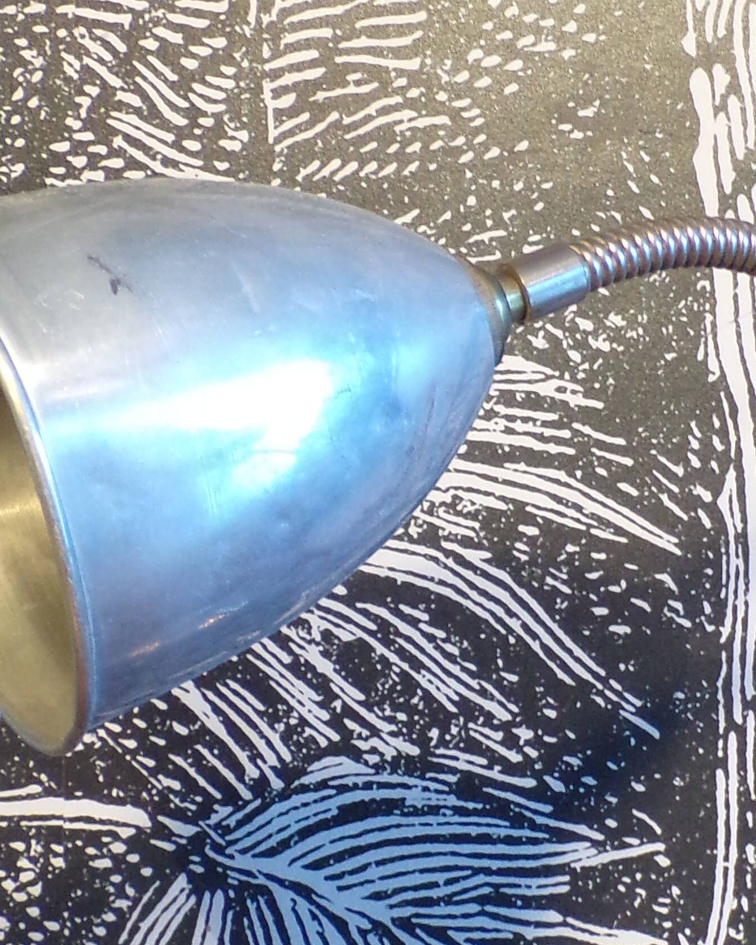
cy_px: 414
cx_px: 645
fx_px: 2405
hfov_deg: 17.7
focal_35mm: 86
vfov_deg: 22.2
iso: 279
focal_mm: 5.8
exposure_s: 1/17
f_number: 3.2
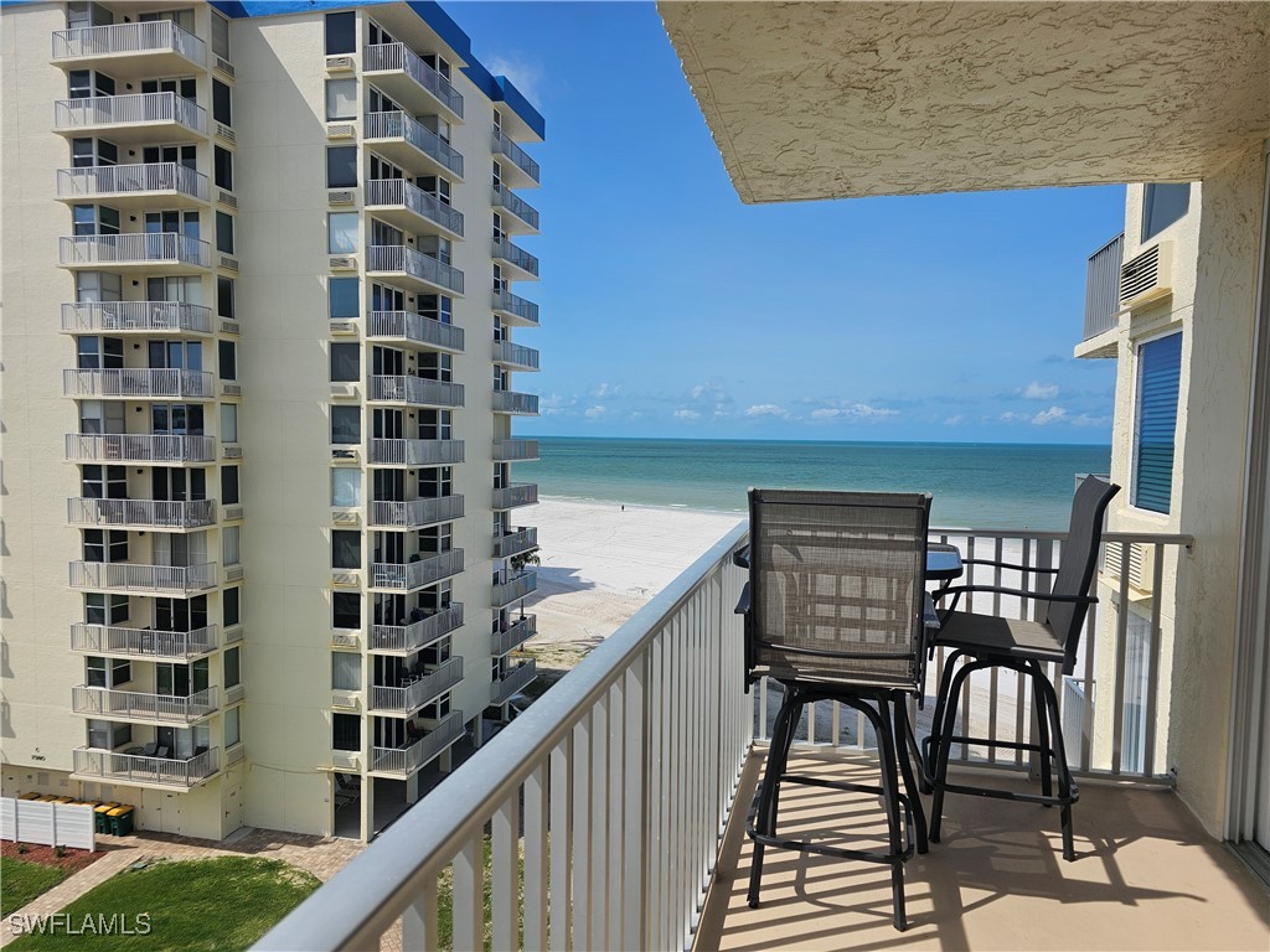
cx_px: 635
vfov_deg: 58.9
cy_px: 476
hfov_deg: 73.9
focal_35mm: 23
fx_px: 844
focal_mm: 6.3
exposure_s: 1/1632
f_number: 1.7
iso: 12
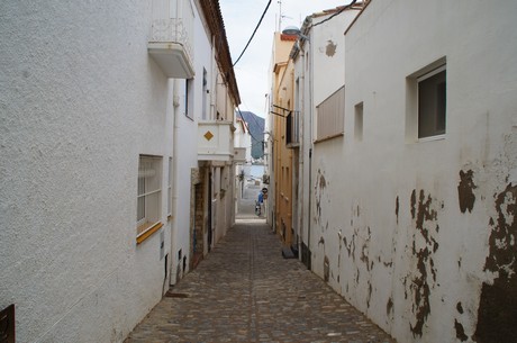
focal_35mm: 27
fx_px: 387
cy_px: 172
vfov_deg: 47.8
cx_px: 258
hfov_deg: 67.5
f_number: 11
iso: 100
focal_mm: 18
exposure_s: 1/60
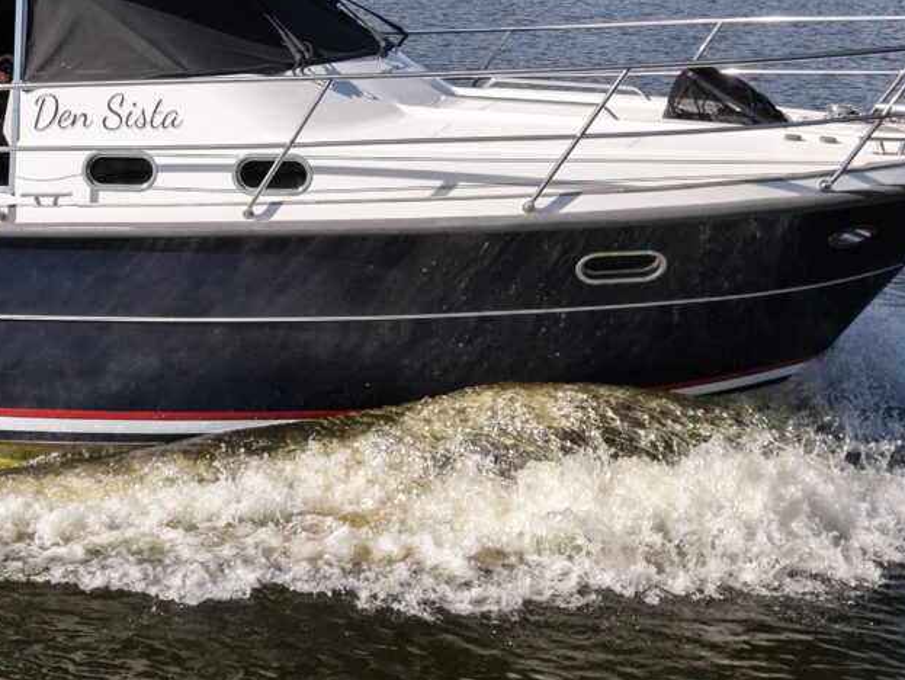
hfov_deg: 25.0
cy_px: 77
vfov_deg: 18.9
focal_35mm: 77
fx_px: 2014
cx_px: 211
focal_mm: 8.67
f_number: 1.8
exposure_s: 1/640
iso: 880
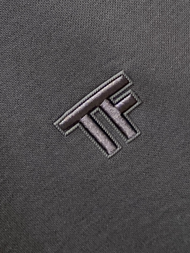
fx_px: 190
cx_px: 95
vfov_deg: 67.3
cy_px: 126
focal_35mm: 26
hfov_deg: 53.1
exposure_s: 1/121
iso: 125
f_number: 1.8
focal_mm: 4.25
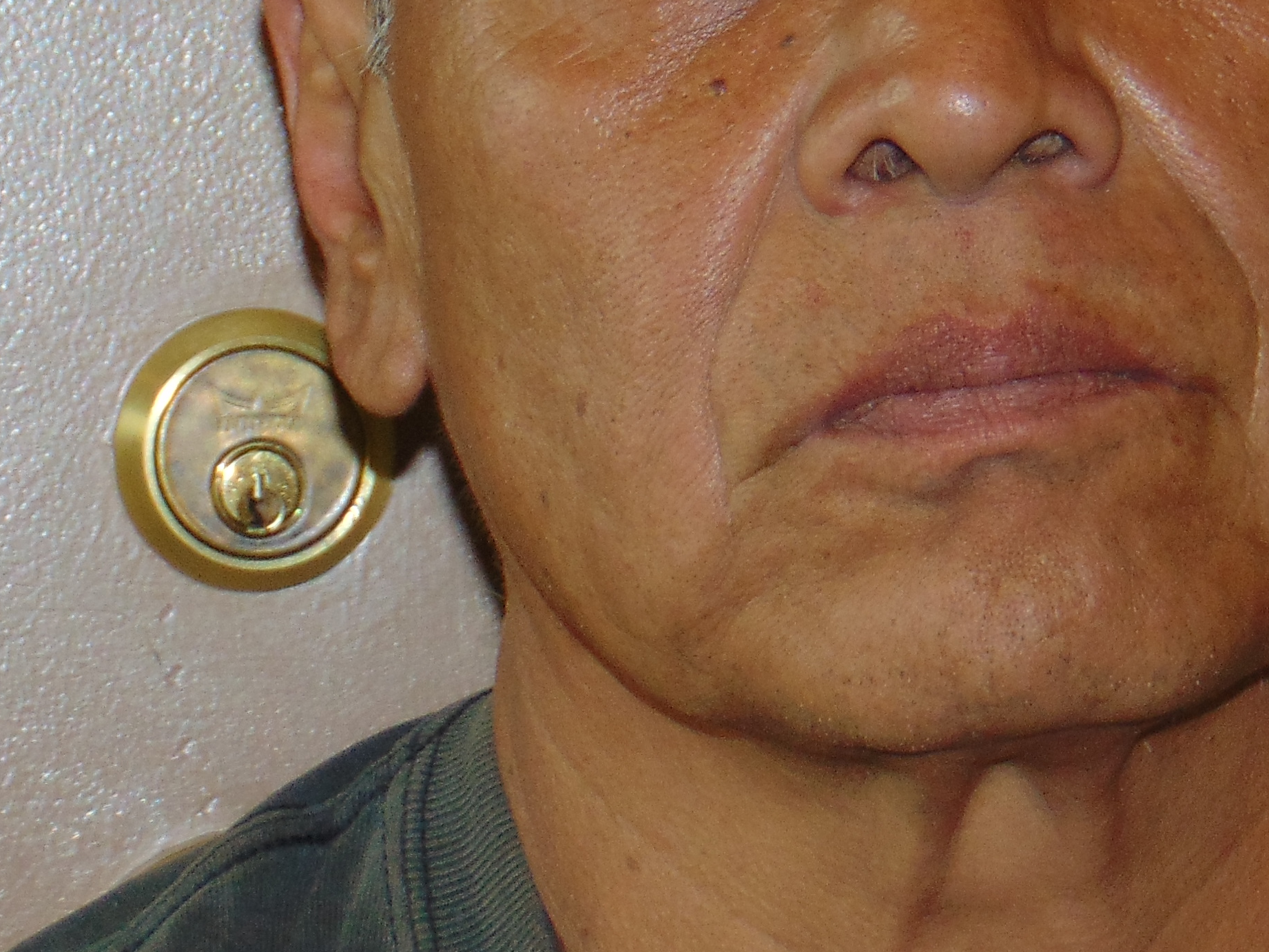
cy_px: 58
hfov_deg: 6.6
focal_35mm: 302
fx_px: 11073
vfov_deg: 4.9
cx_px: 845
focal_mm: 19.4
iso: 80
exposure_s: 1/30
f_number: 3.9
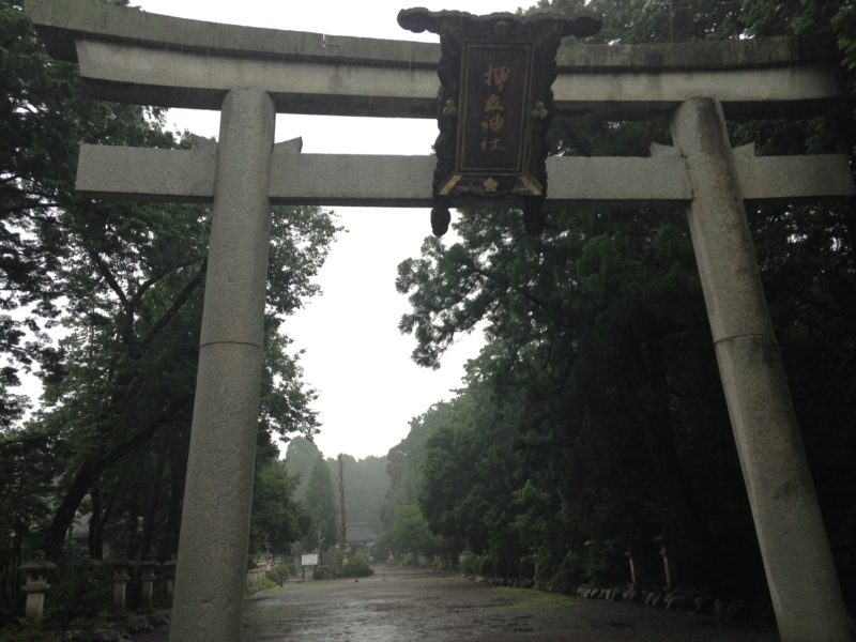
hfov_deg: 55.4
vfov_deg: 42.9
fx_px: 816
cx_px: 428
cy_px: 321
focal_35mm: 33
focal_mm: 4.13
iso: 50
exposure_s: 1/140
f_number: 2.4
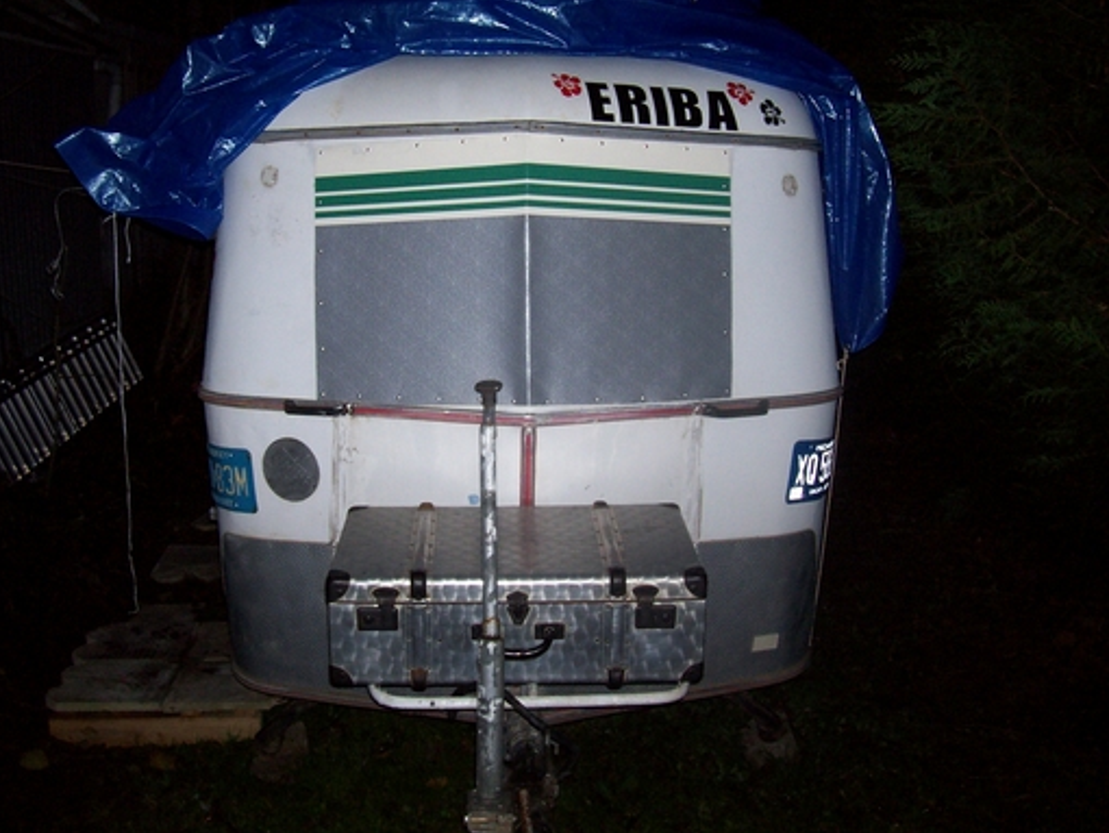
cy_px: 350
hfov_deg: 46.8
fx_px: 1282
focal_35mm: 40
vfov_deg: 35.9
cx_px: 570
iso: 140
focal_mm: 5.6
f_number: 2.7
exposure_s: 1/112
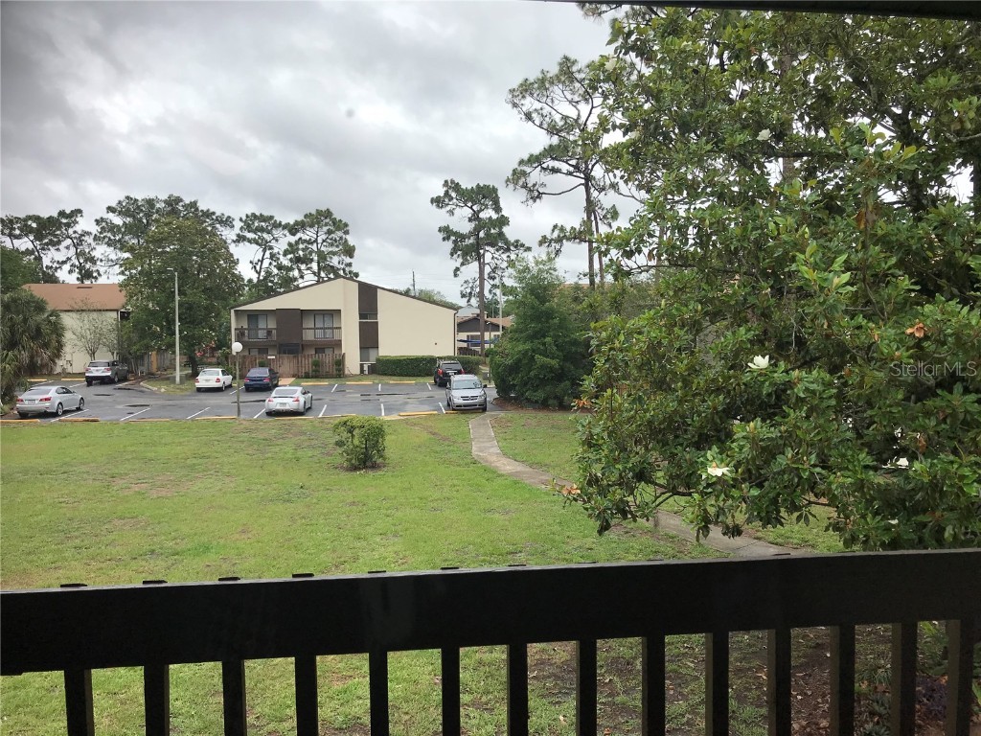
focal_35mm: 28
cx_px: 490
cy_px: 368
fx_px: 794
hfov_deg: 63.4
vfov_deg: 49.7
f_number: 1.8
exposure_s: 1/863
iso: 20
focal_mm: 3.99
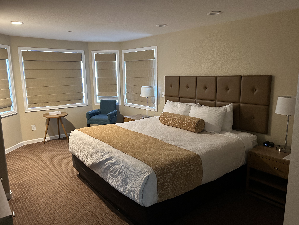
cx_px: 150
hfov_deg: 67.3
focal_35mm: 26
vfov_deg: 53.1
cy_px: 112
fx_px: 225
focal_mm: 5.7
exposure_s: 1/60
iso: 500
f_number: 1.5
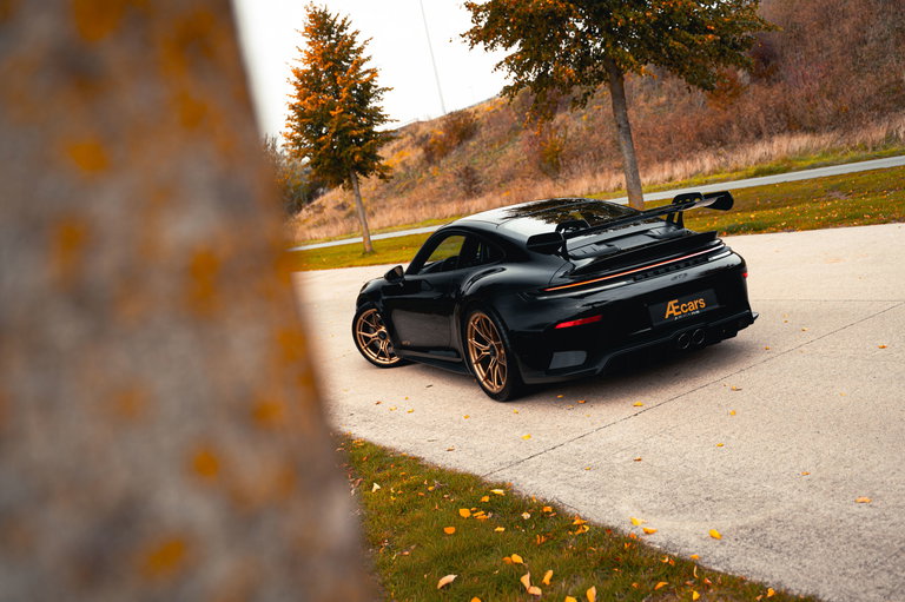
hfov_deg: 54.5
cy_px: 301
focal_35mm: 35
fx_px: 879
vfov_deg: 37.8
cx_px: 452
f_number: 2.8
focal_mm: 35
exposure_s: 1/160
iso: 100
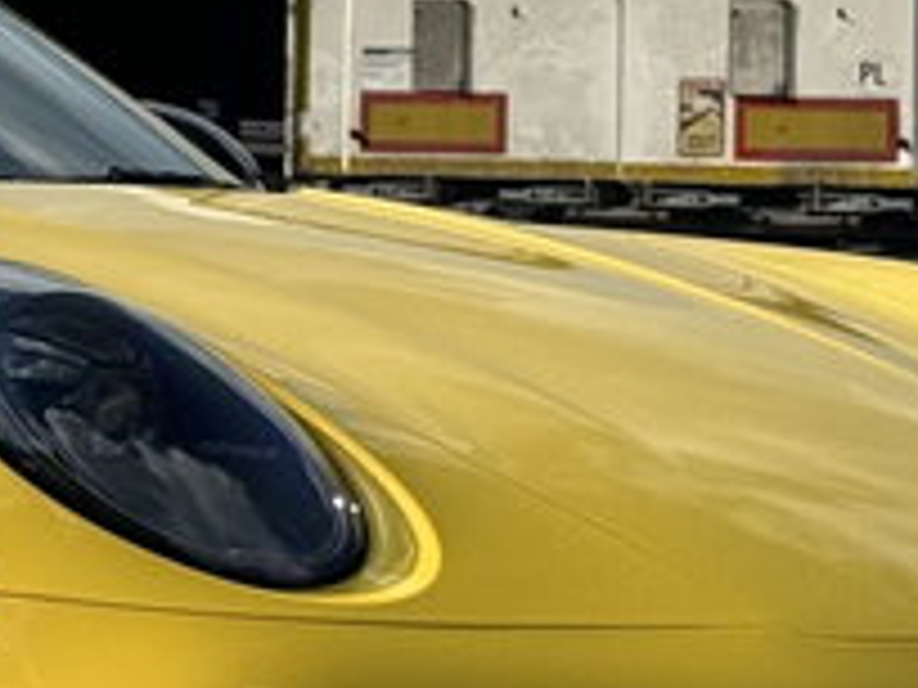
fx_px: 6391
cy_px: 9
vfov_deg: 6.1
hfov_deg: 8.1
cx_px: -423
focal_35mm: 241
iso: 64
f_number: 1.78
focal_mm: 6.76
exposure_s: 1/6410
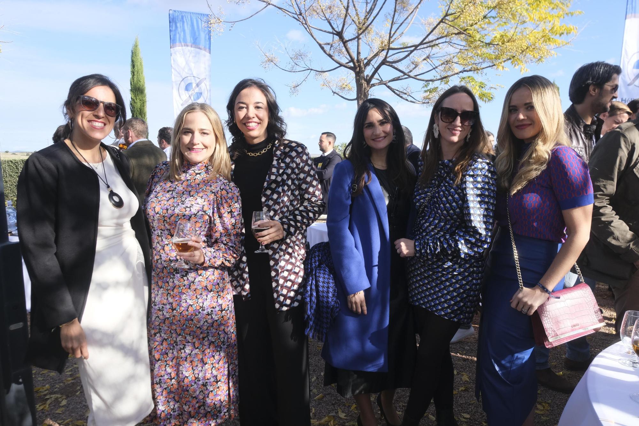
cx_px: 320
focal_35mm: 24
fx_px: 426
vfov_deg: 53.1
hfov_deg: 73.7
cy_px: 213
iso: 800
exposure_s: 1/500
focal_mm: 16
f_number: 8
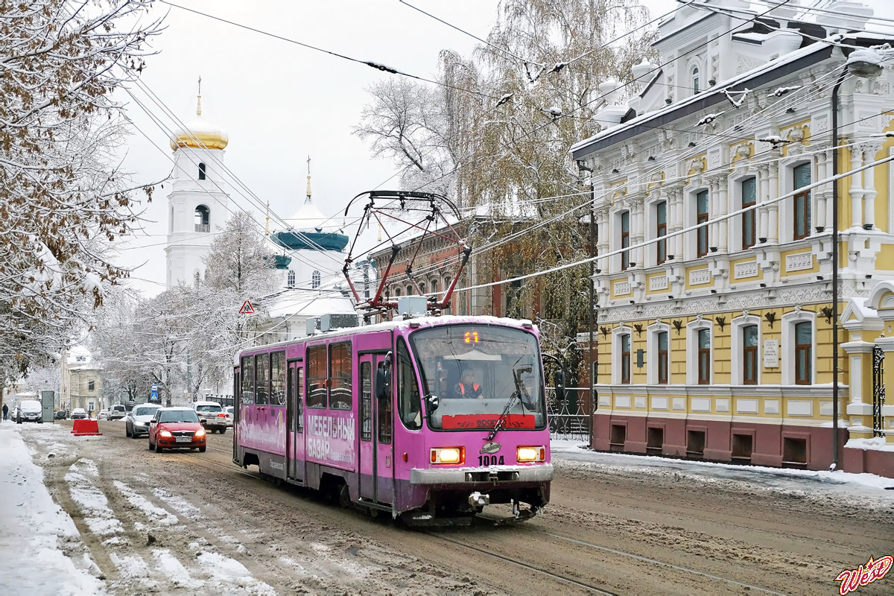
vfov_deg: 29.9
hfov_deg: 43.6
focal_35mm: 45
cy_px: 298
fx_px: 1117
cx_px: 447
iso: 800
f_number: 4.5
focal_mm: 30
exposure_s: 1/320
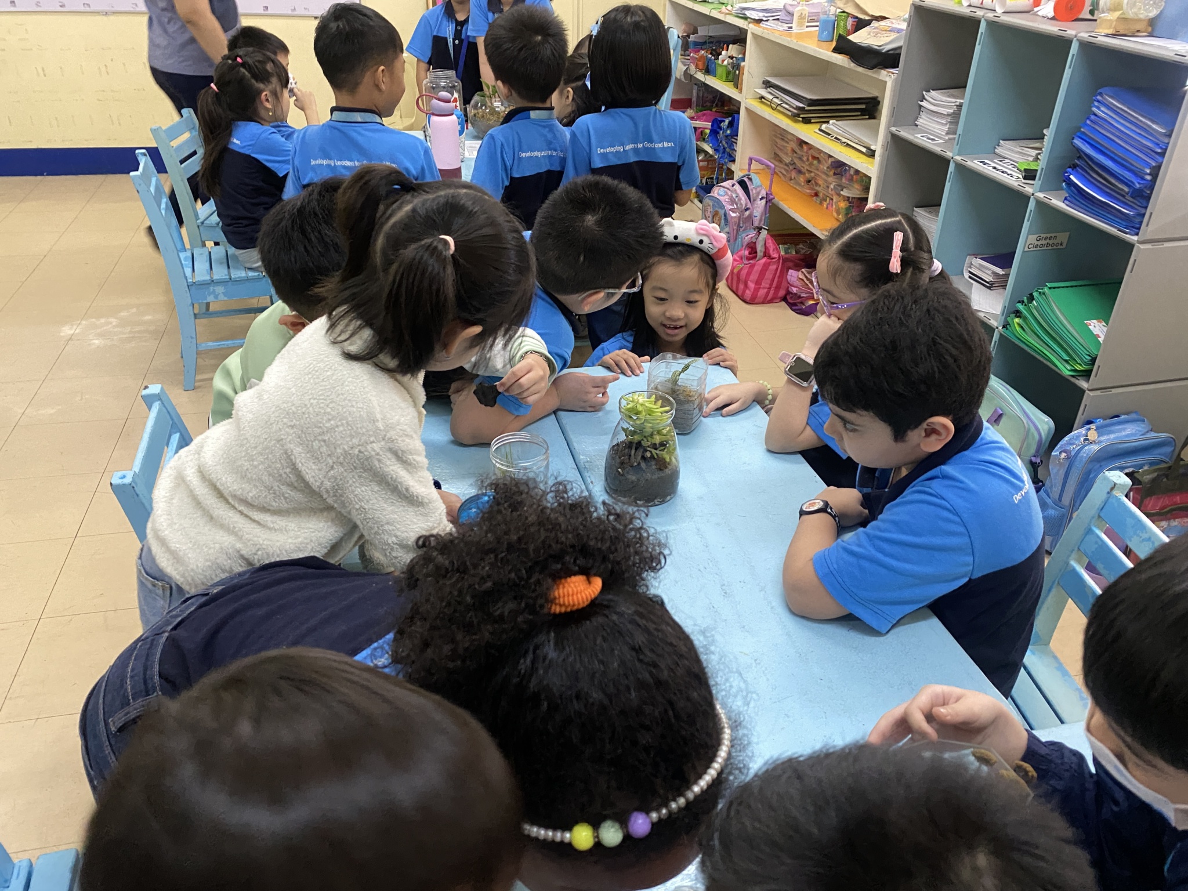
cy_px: 446
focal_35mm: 26
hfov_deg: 67.3
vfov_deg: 53.1
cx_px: 594
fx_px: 892
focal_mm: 4.25
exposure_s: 1/60
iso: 320
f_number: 1.8
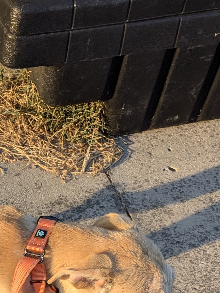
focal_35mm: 81
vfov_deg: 20.8
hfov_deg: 17.0
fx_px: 687
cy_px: 432
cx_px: -75
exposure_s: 1/451
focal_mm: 6.81
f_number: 1.85
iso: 42
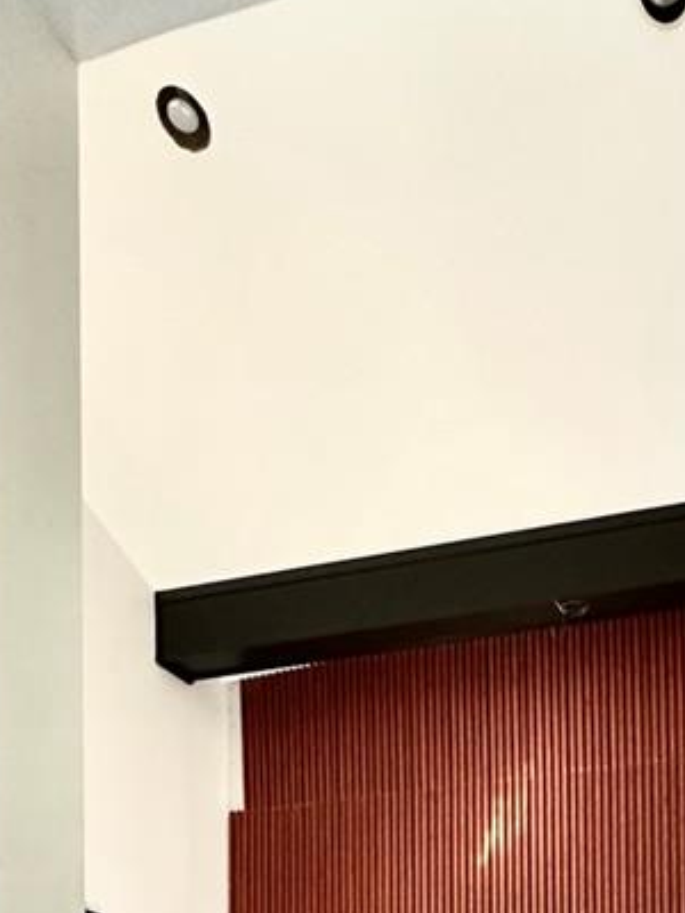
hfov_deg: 31.8
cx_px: 678
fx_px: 1108
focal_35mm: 42
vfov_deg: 32.7
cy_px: 1203
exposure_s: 1/50
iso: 320
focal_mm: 2.22
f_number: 2.2
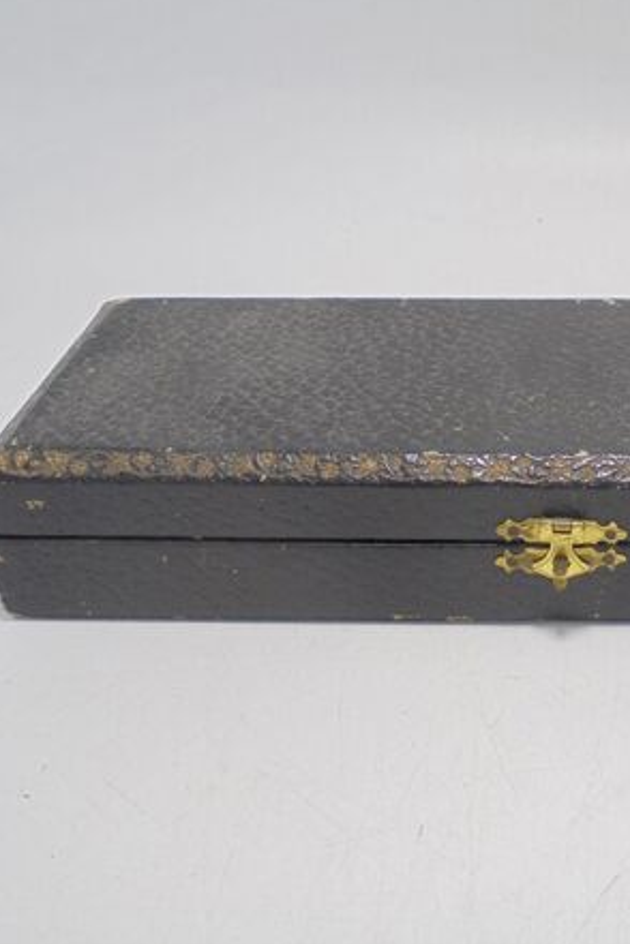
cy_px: 467
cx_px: 557
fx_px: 1076
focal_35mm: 41
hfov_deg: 31.2
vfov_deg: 47.4
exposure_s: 1/50
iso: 100
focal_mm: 5.3
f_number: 3.7
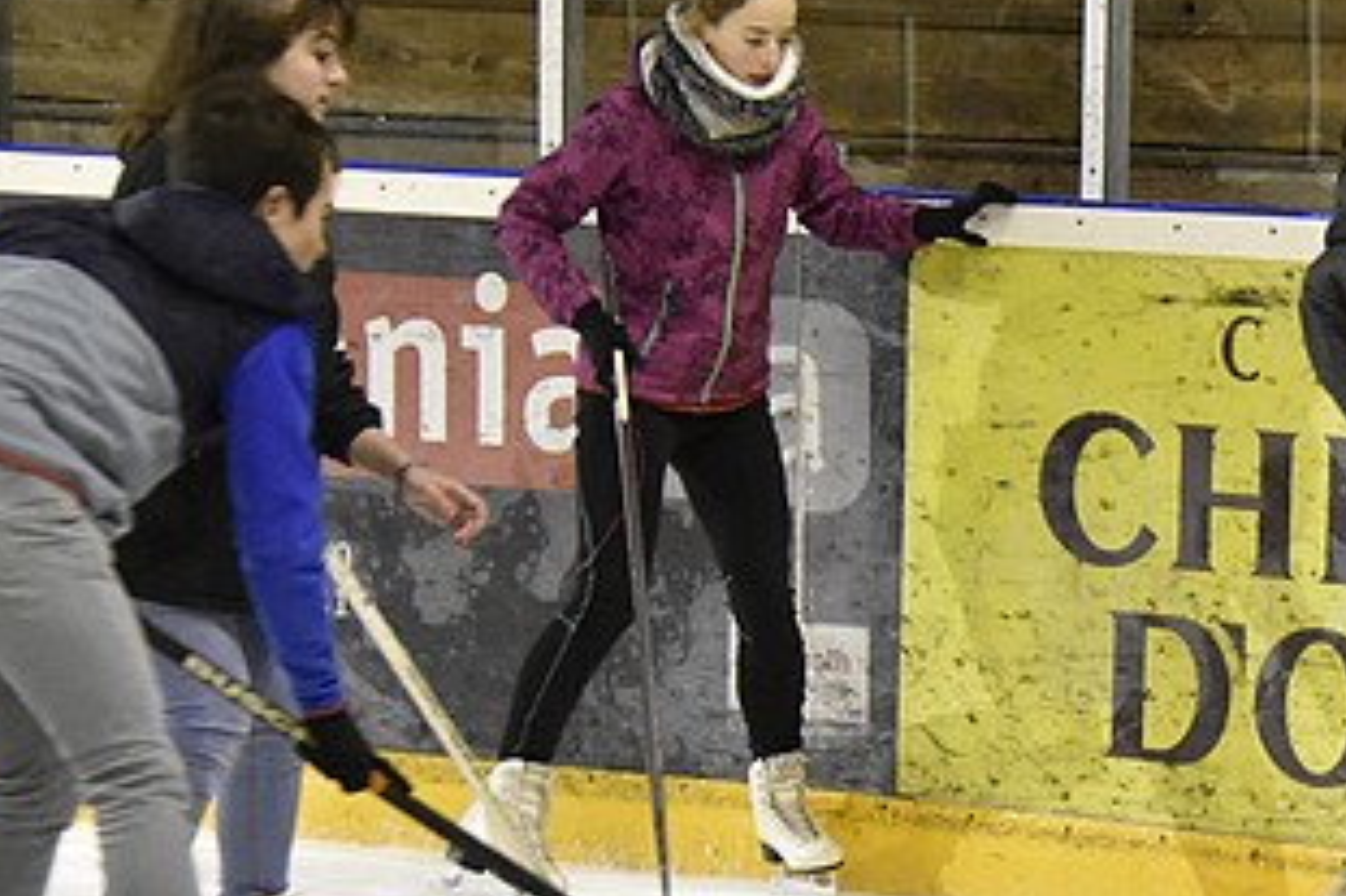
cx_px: 1554
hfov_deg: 9.6
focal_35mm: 212
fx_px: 7933
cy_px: 881
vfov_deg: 6.4
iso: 4000
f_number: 4.8
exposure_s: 1/160
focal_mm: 55
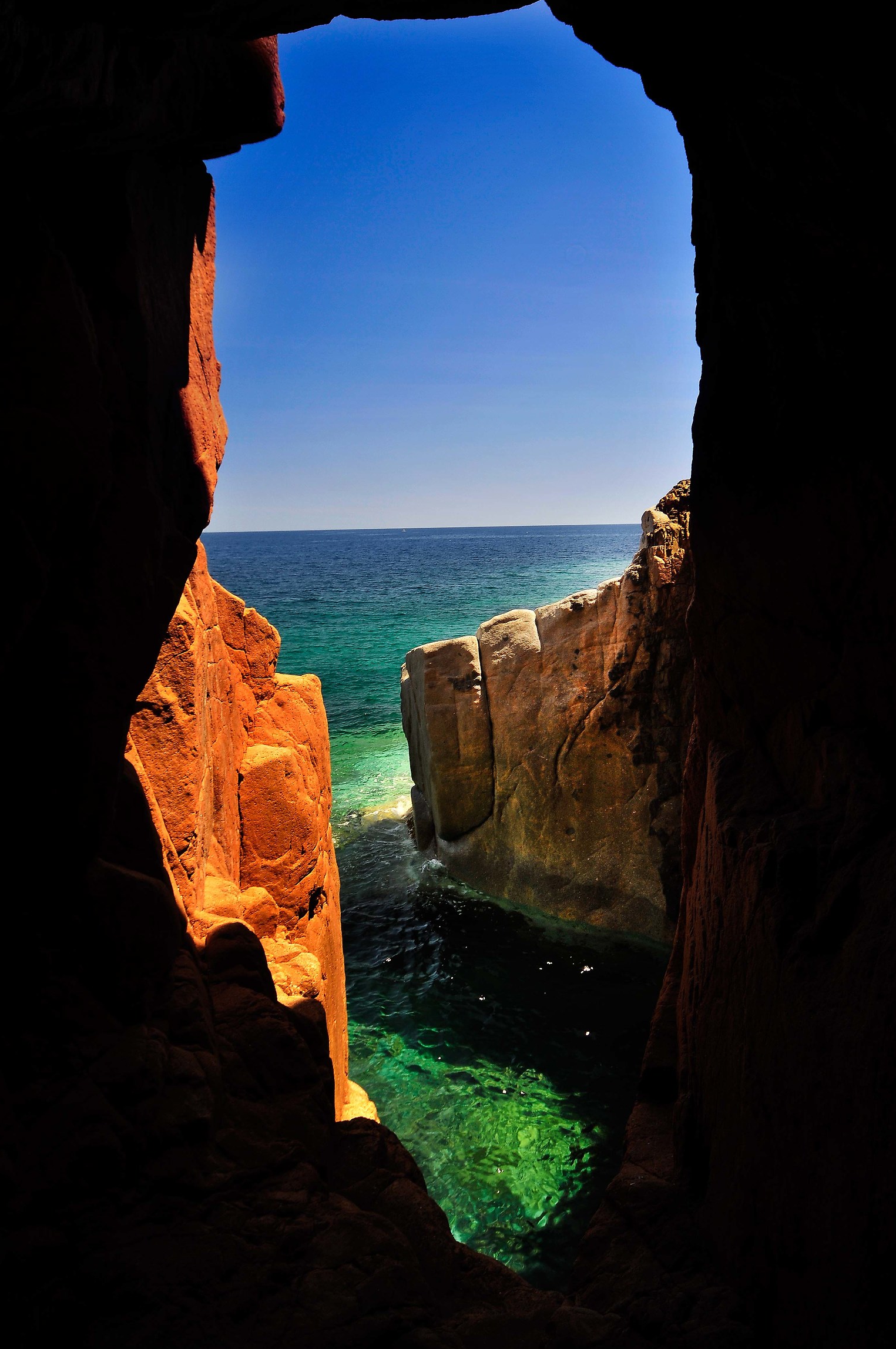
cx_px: 462
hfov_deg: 53.9
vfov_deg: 74.9
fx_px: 880
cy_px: 662
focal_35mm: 24
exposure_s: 1/50
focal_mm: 15
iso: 200
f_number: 9
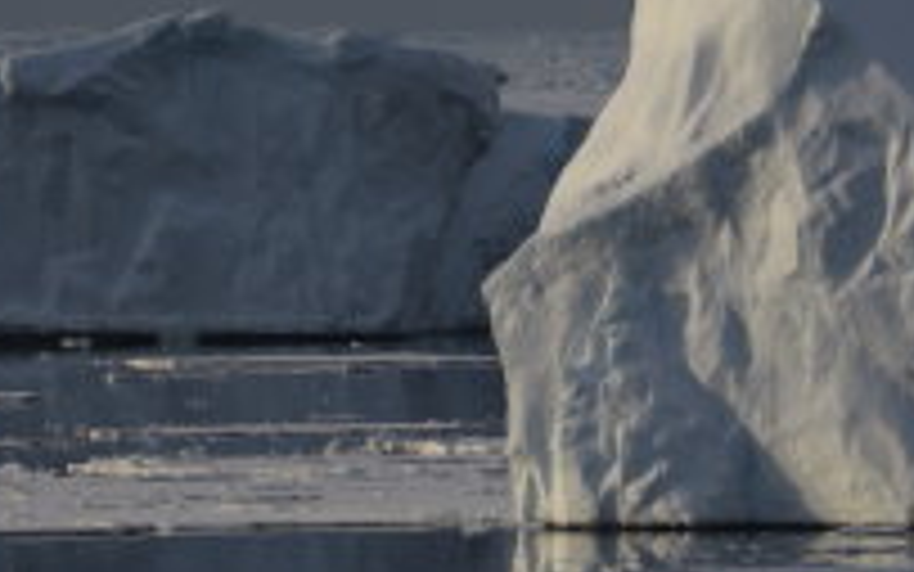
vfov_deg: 1.0
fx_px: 32142
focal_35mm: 1290
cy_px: 293
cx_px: 950
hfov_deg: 1.6
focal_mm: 190
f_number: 5.6
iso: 110
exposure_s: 1/1000
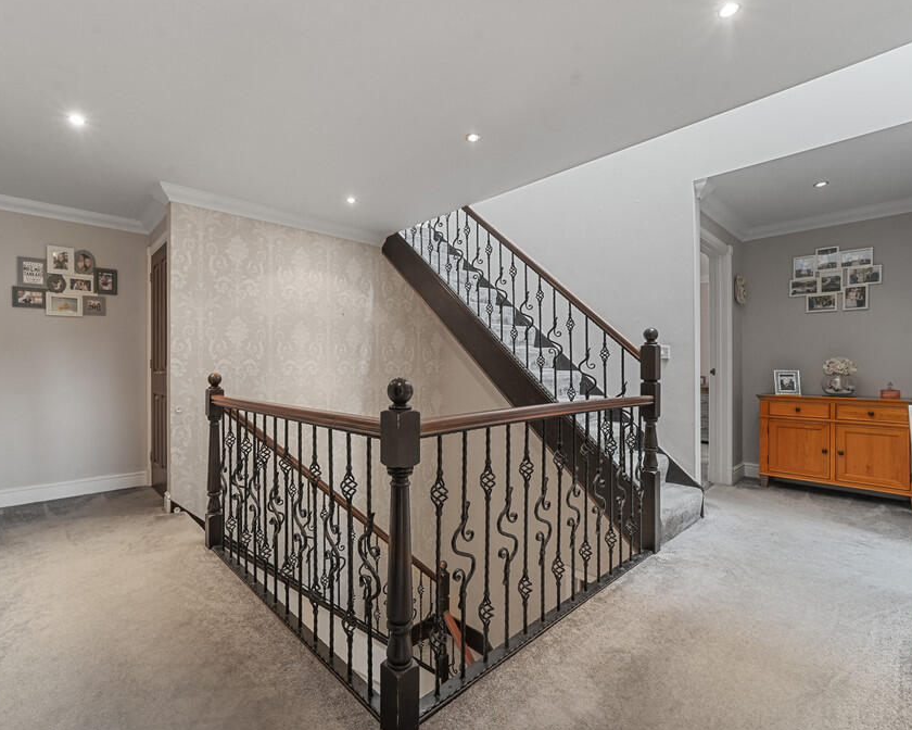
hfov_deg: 92.9
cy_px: 364
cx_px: 422
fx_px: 432
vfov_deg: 80.4
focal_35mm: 16
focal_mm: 14
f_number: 8
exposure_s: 1.6
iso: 400
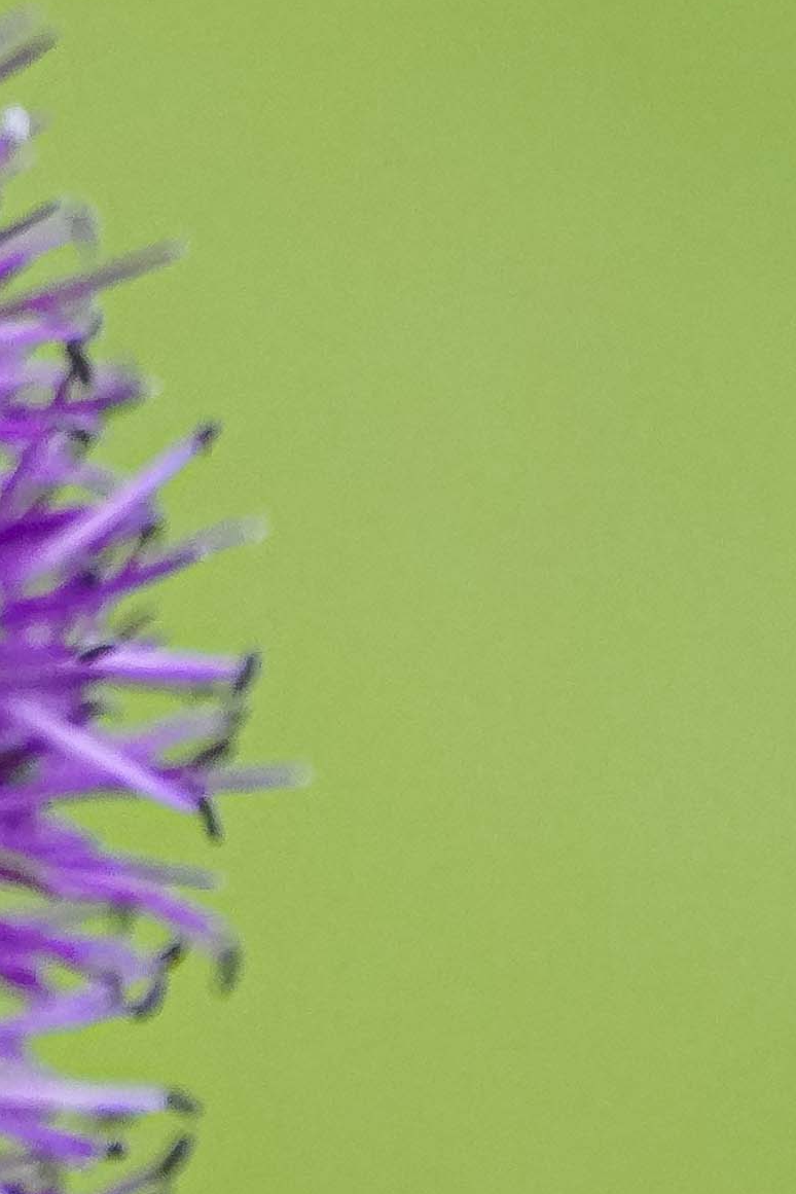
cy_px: 447
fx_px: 137133
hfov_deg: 0.3
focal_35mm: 4135
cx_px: -1605
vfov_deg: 0.5
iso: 8000
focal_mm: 800
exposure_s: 1/250
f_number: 11
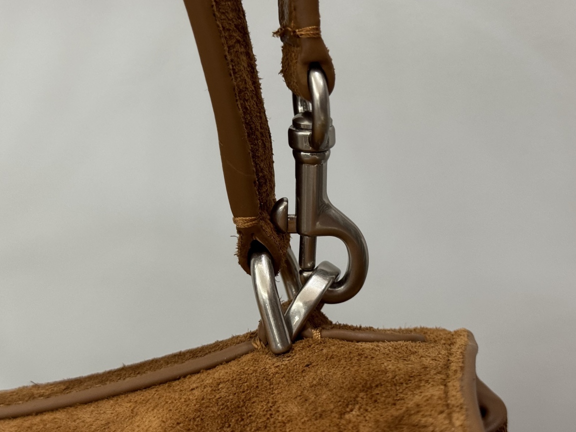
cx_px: 312
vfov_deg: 24.4
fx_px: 998
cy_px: 186
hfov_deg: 32.2
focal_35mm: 60
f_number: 1.78
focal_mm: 6.76
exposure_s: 1/50
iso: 125
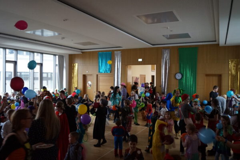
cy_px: 80
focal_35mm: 30
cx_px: 120
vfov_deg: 43.6
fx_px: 200
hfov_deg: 61.9
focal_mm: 20
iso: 1000
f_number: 4
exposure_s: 1/60
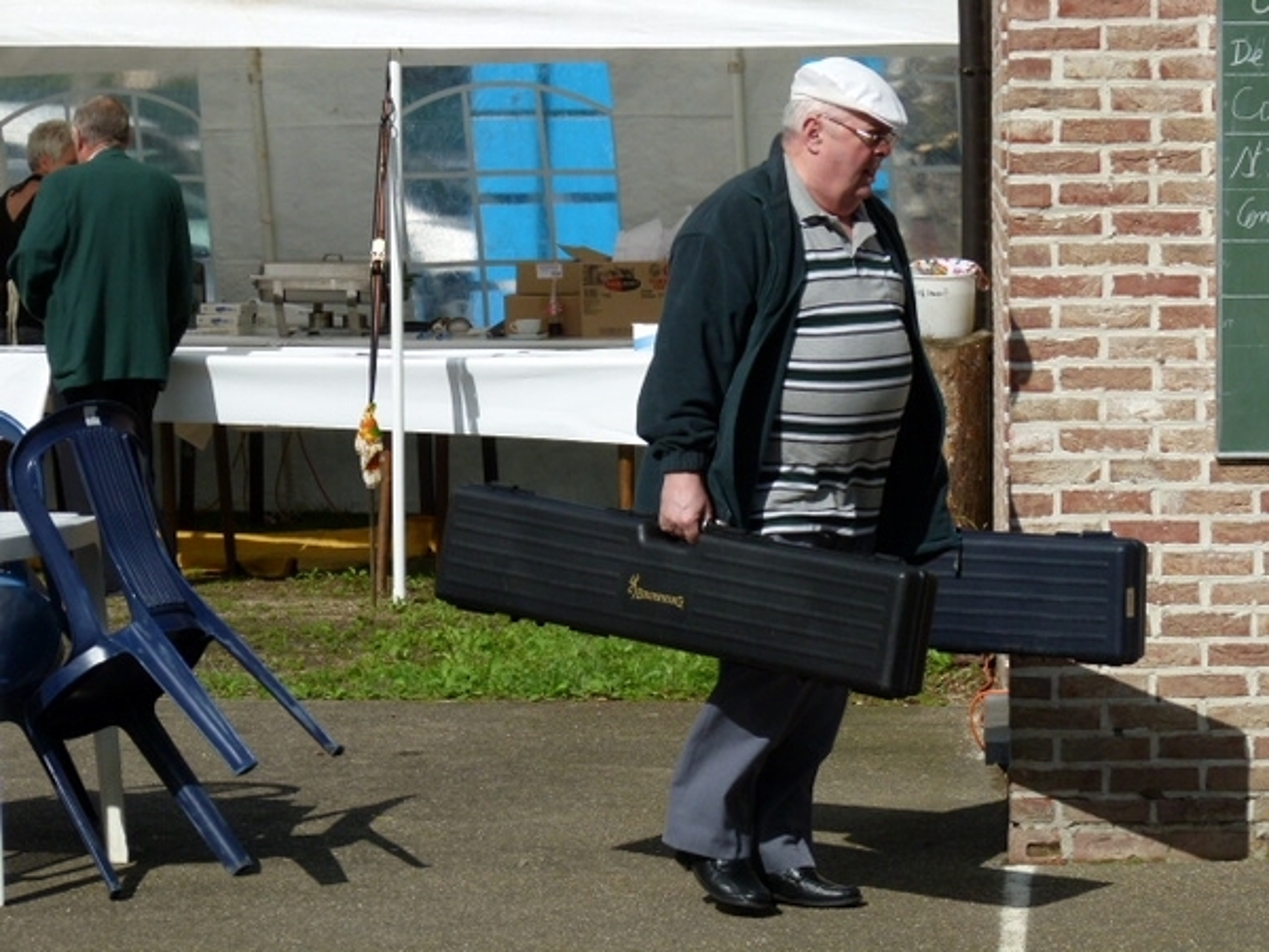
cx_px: 634
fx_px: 5536
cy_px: 476
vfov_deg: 9.8
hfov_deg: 13.1
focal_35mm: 151
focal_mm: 27.2
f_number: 4
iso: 100
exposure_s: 1/1000
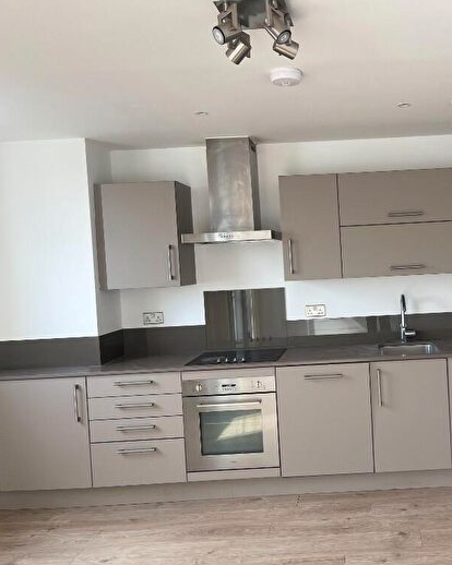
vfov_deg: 54.2
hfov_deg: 42.7
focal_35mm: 33
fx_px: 552
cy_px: 283
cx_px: 355
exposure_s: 1/121
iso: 40
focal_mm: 5.1
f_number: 1.6
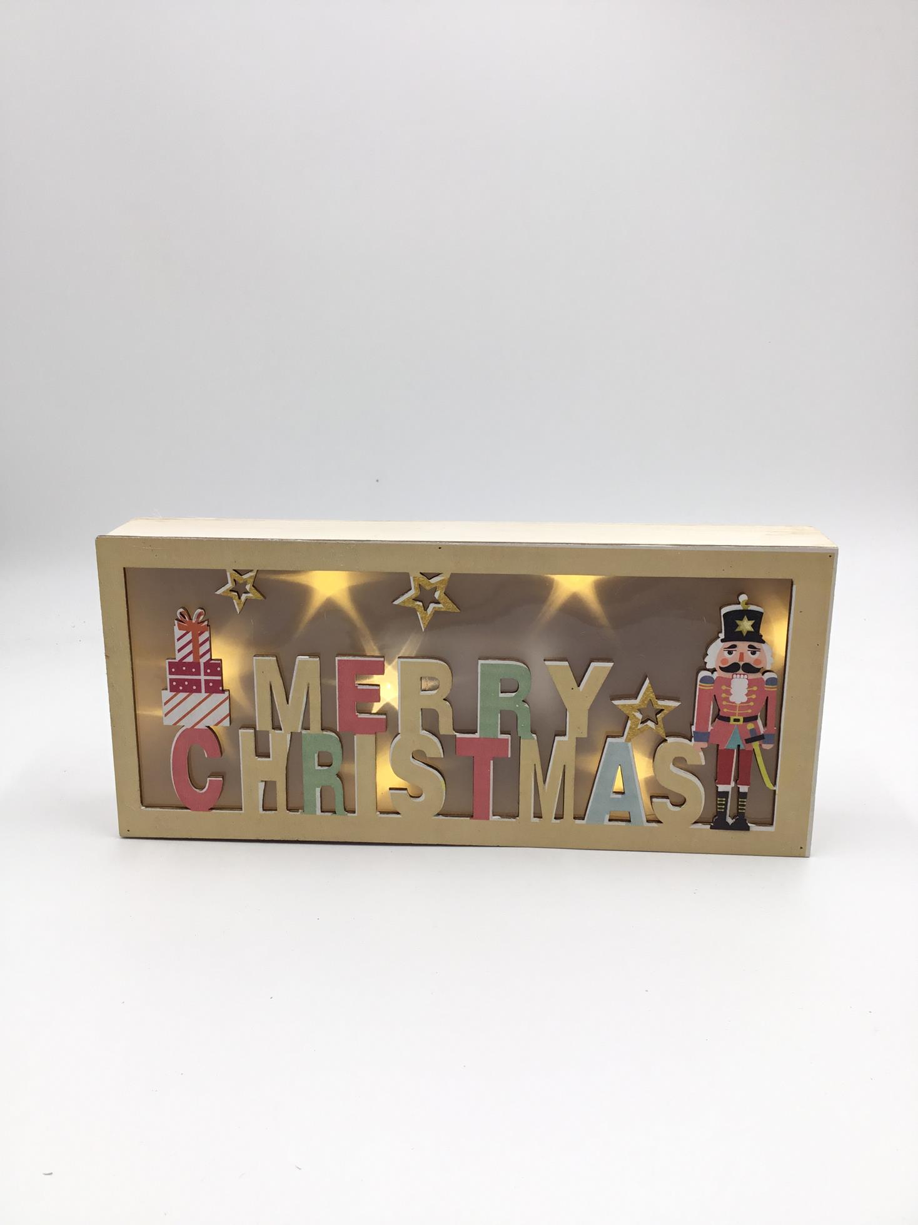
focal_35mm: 31
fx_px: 1096
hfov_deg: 45.4
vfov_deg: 58.4
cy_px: 612
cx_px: 459
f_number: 2.4
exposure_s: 1/145
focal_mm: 3.3
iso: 25
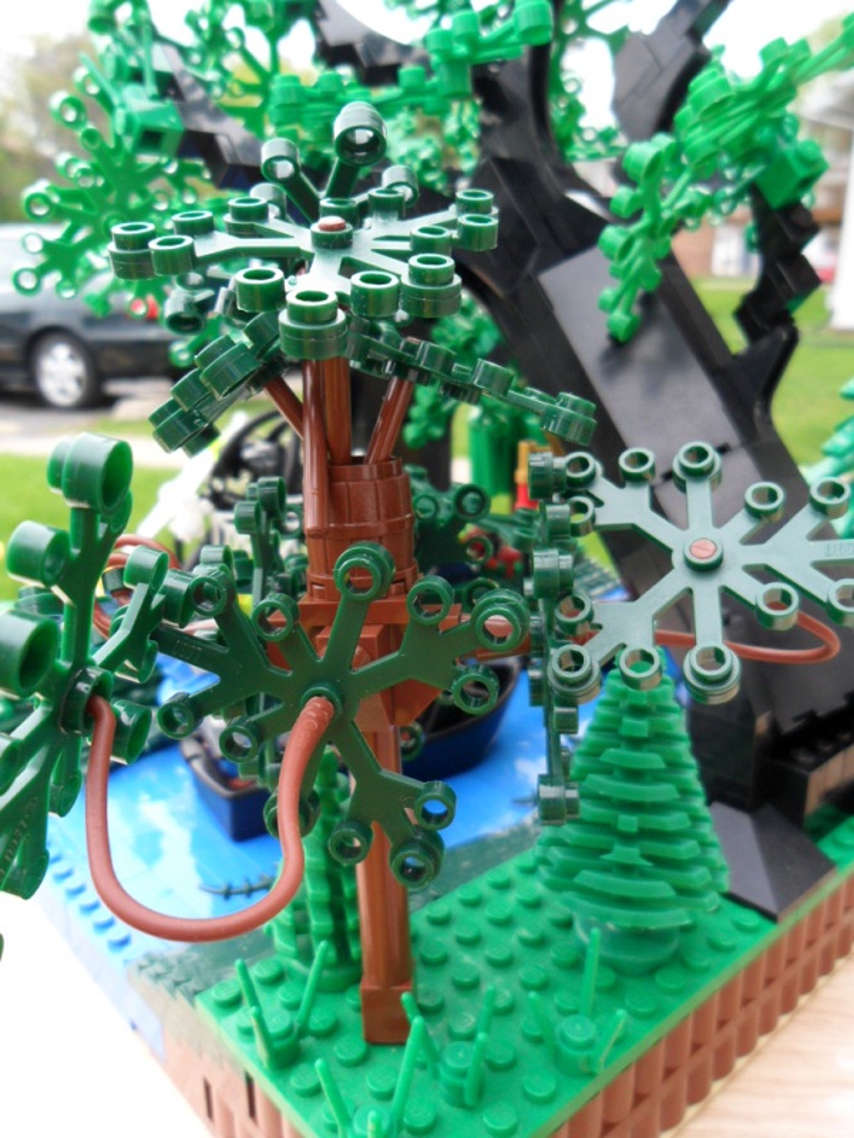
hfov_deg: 51.4
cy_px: 569
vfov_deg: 65.3
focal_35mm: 27
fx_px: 888
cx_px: 427
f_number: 3.5
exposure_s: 1/125
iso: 100
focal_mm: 4.9
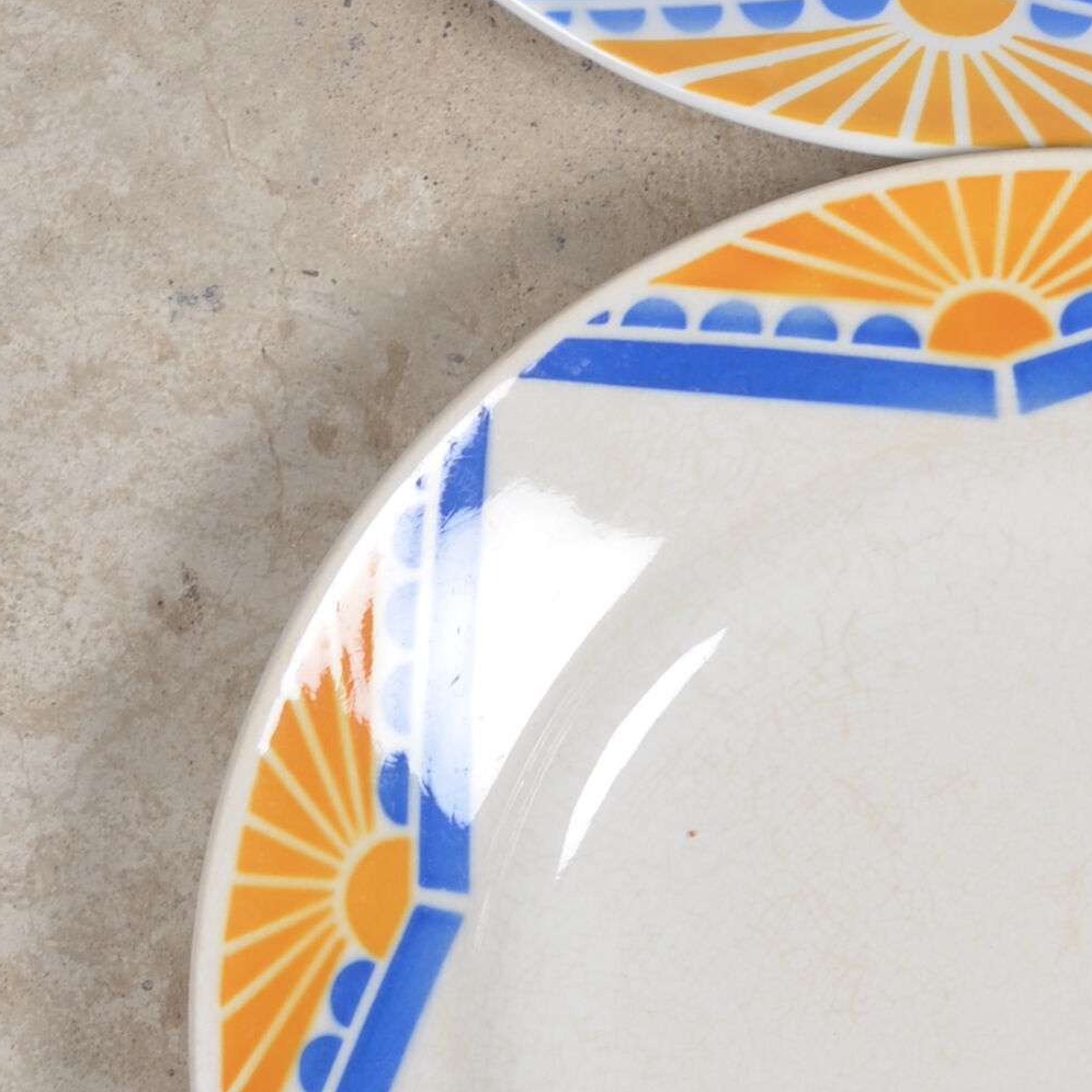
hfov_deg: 7.4
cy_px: 225
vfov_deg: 7.4
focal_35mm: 236
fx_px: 8423
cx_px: 1016
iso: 100
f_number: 14
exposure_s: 1/125
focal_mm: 50
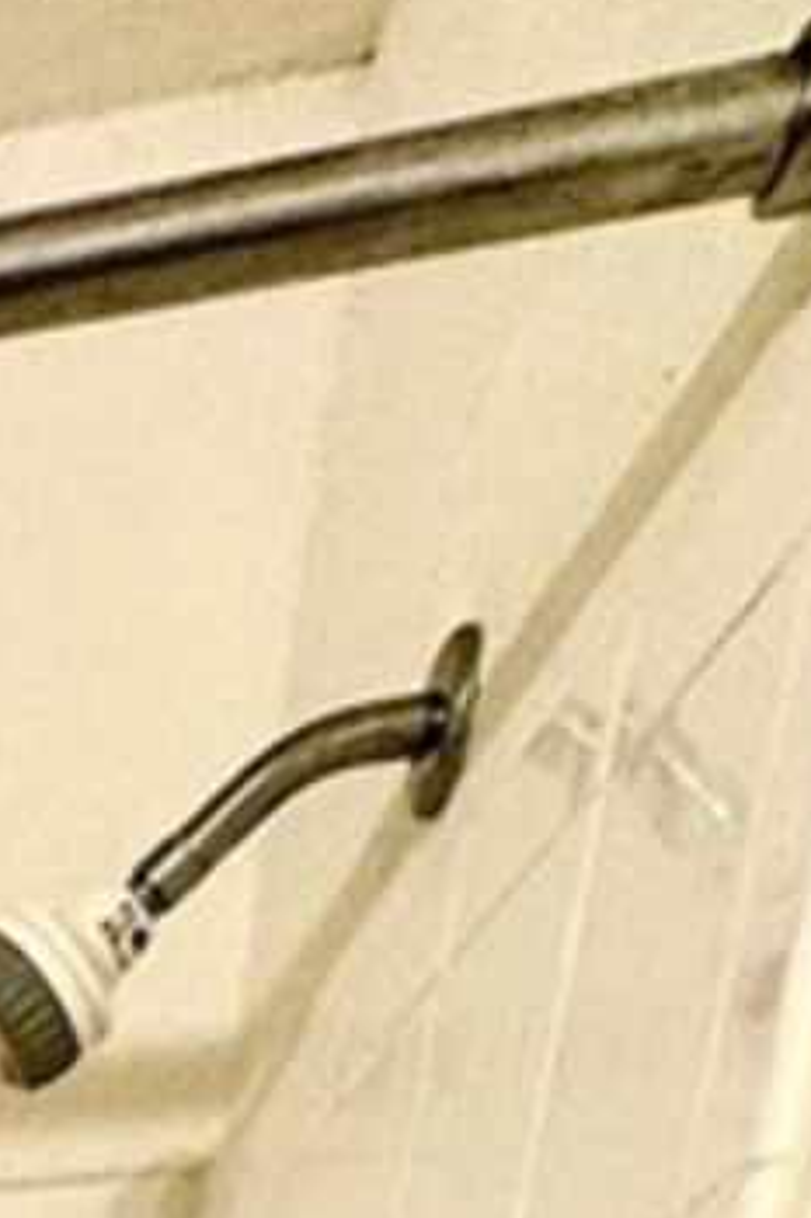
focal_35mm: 71
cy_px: 2499
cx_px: -1316
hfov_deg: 12.8
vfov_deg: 18.1
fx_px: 2401
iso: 125
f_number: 2.2
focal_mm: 2.22
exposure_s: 1/120
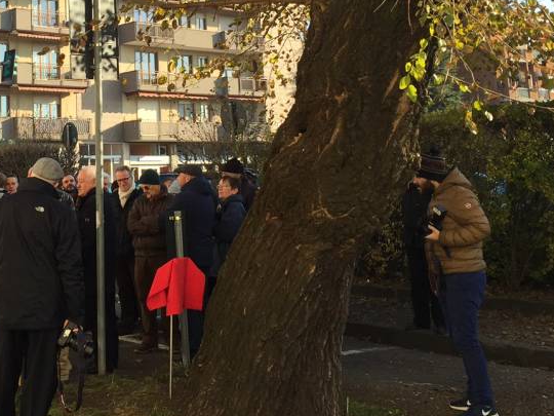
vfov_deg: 25.8
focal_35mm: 55
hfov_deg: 33.8
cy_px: 46
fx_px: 880
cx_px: 102
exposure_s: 1/706
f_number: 2.2
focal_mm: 4.15
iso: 32
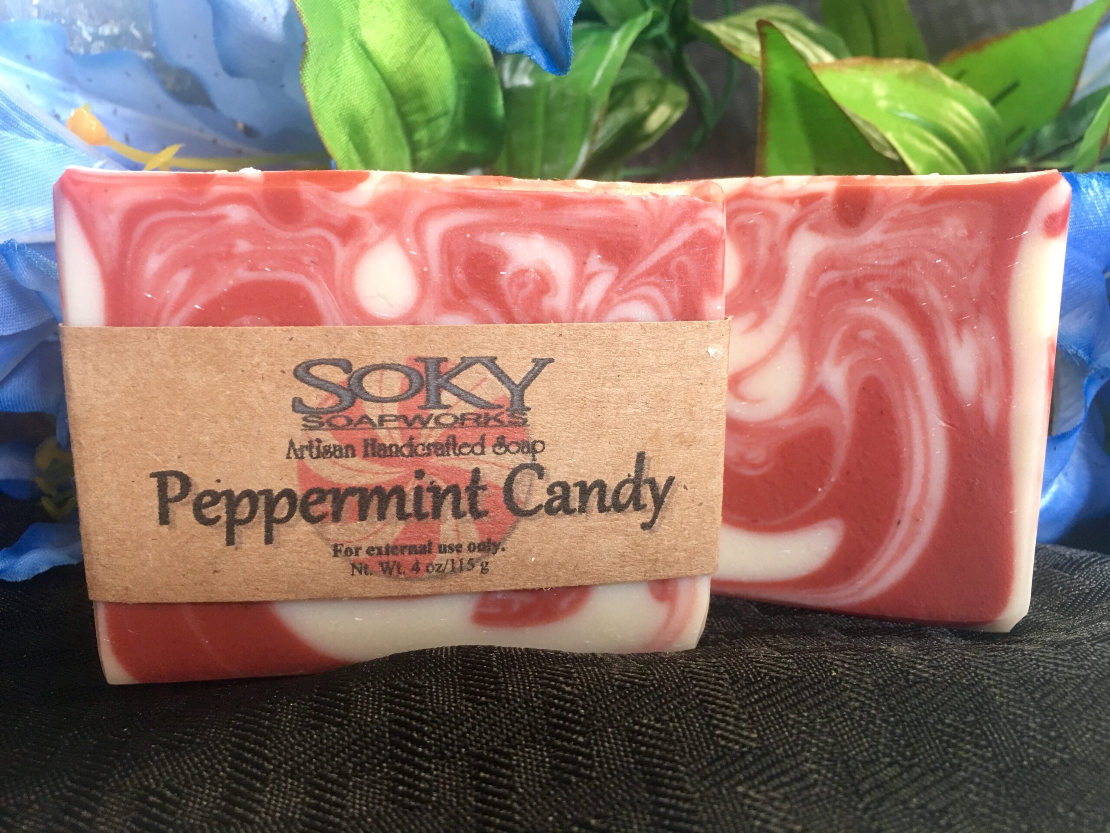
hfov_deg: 61.7
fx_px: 930
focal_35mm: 29
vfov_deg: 48.2
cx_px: 555
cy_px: 416
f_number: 2.2
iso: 50
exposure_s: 1/15
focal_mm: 4.15
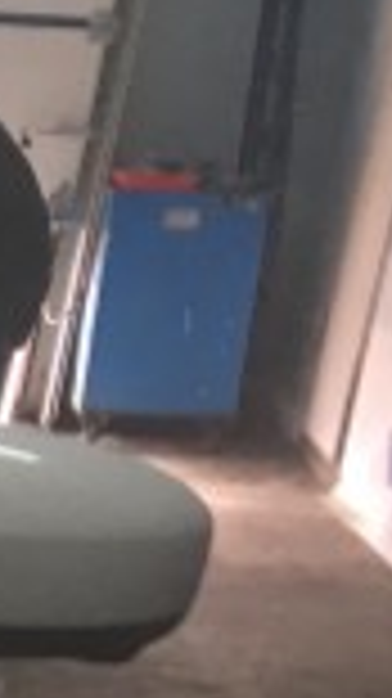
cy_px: 968
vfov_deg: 12.7
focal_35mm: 163
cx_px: -1329
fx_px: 3017
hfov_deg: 5.9
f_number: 2.2
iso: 50
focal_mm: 4.15
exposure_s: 1/33
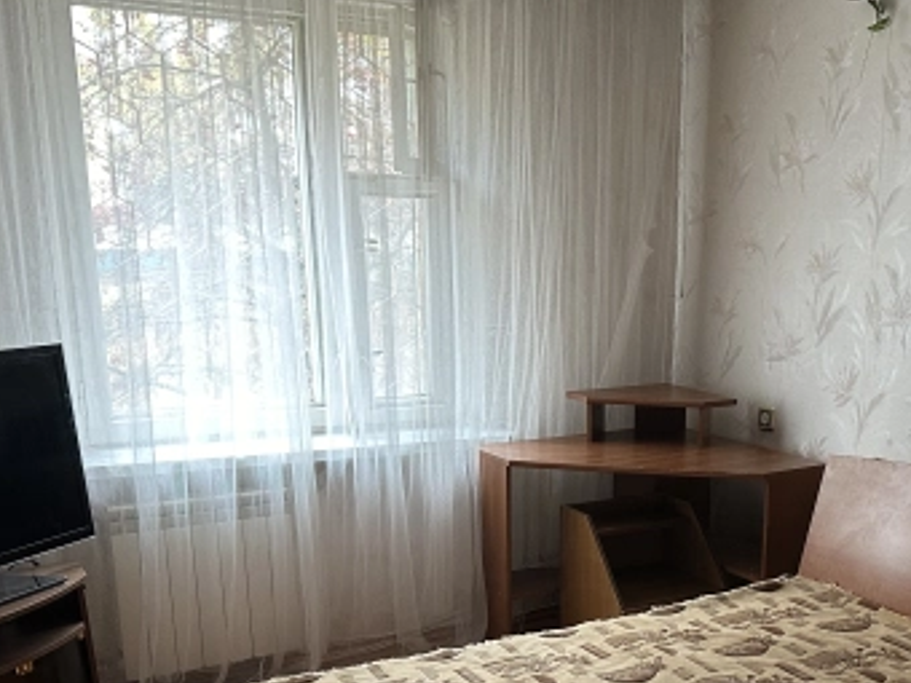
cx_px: 600
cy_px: 554
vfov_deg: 31.9
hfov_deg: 42.4
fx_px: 1158
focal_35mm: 44
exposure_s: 1/50
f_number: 1.78
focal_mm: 6.86
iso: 250
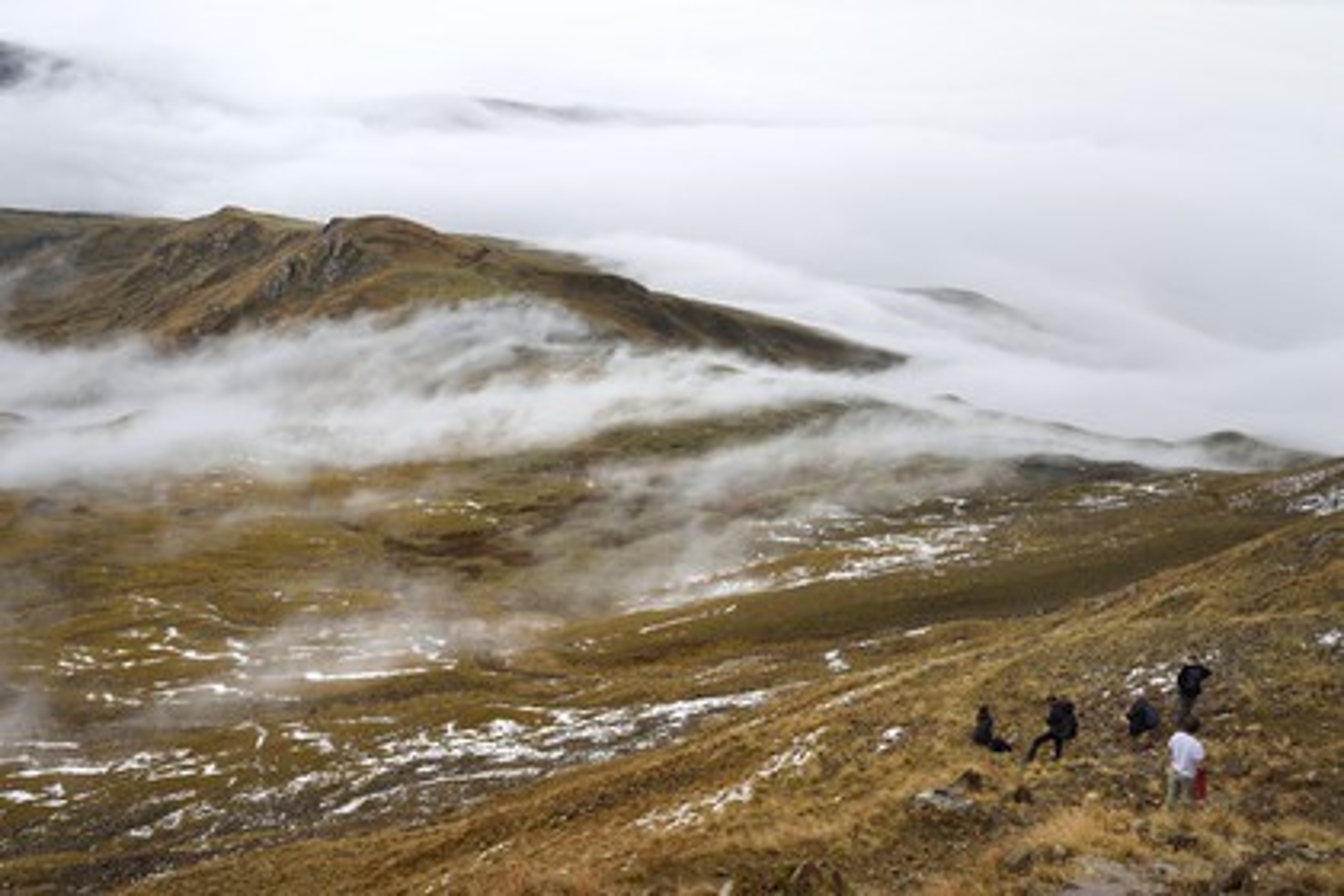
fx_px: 1643
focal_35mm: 44
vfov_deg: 30.5
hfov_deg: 44.5
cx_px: 672
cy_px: 448
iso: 200
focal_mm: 44
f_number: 10
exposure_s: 1/320
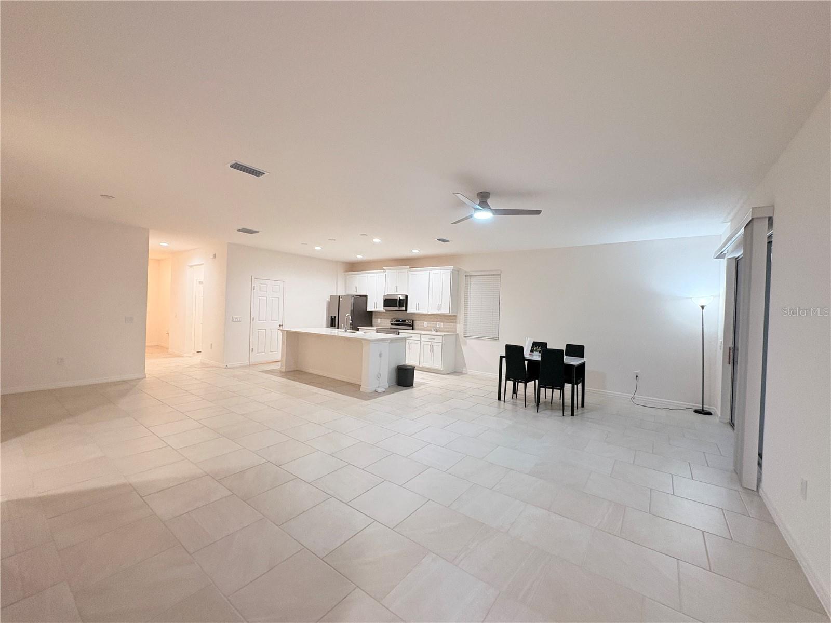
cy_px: 312
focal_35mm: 14
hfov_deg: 102.1
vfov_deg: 85.7
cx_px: 416
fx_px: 336
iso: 400
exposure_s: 1/60
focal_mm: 2.22
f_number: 2.2
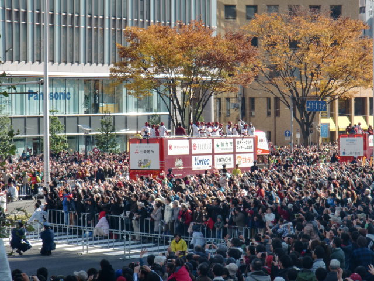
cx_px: 187
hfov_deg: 17.3
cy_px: 140
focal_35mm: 114
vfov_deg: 13.0
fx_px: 1232
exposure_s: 1/160
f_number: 5.4
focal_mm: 19.98
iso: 64
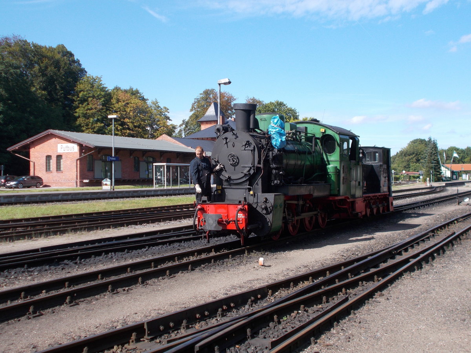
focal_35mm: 44
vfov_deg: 32.9
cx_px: 236
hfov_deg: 42.9
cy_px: 176
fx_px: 599
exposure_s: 1/400
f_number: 4.2
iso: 80
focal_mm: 7.9
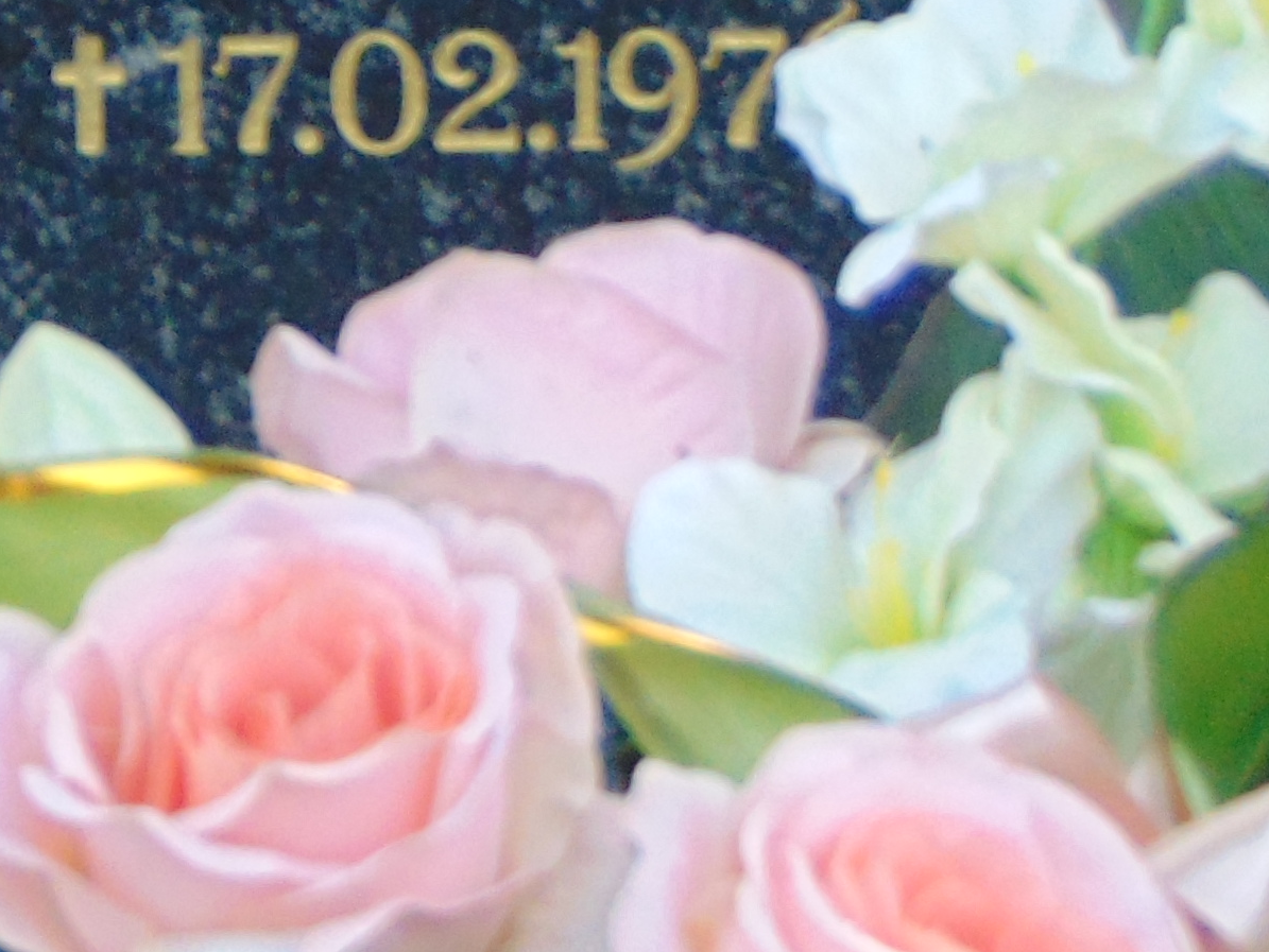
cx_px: -684
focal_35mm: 306
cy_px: -664
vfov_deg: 4.8
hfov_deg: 6.4
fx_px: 11221
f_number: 3.7
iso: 160
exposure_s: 1/200
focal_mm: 12.8
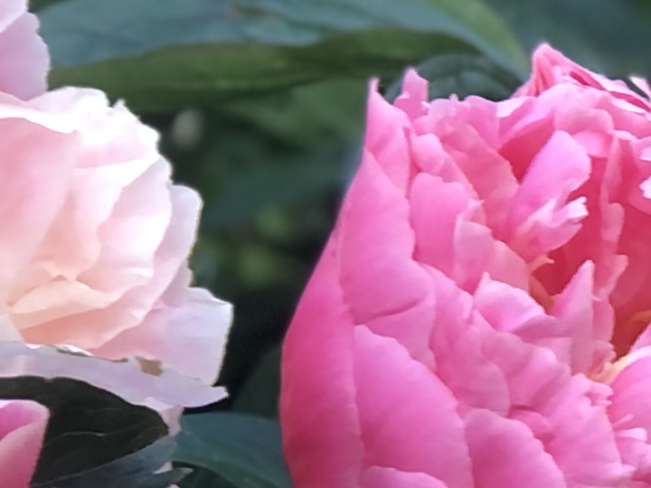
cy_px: 387
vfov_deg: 4.7
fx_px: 5999
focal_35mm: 319
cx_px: 937
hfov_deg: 6.1
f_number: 2.8
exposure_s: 1/40
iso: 25
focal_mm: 6.6
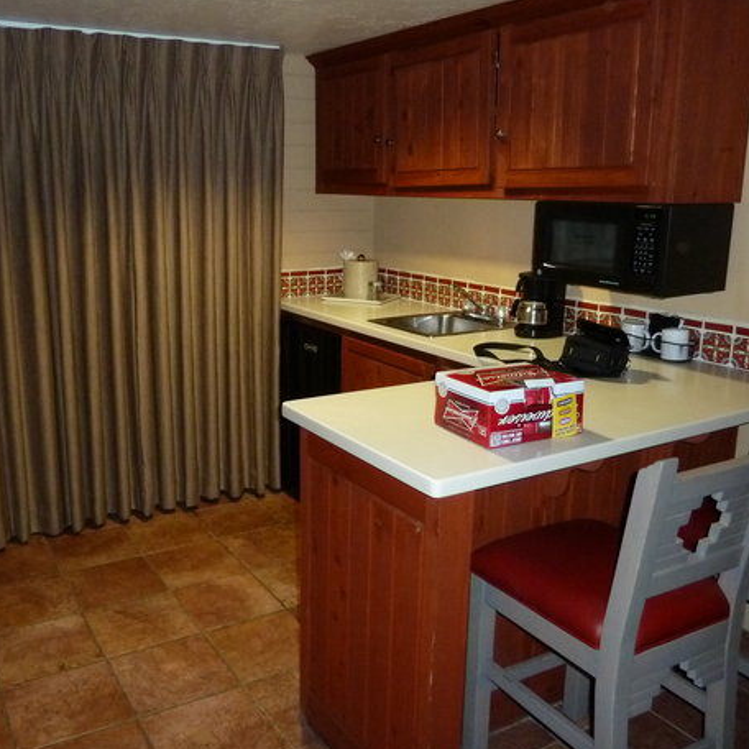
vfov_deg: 52.5
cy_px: 363
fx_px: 759
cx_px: 306
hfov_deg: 52.2
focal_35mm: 31
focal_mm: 4.1
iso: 400
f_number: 3.3
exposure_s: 1/25
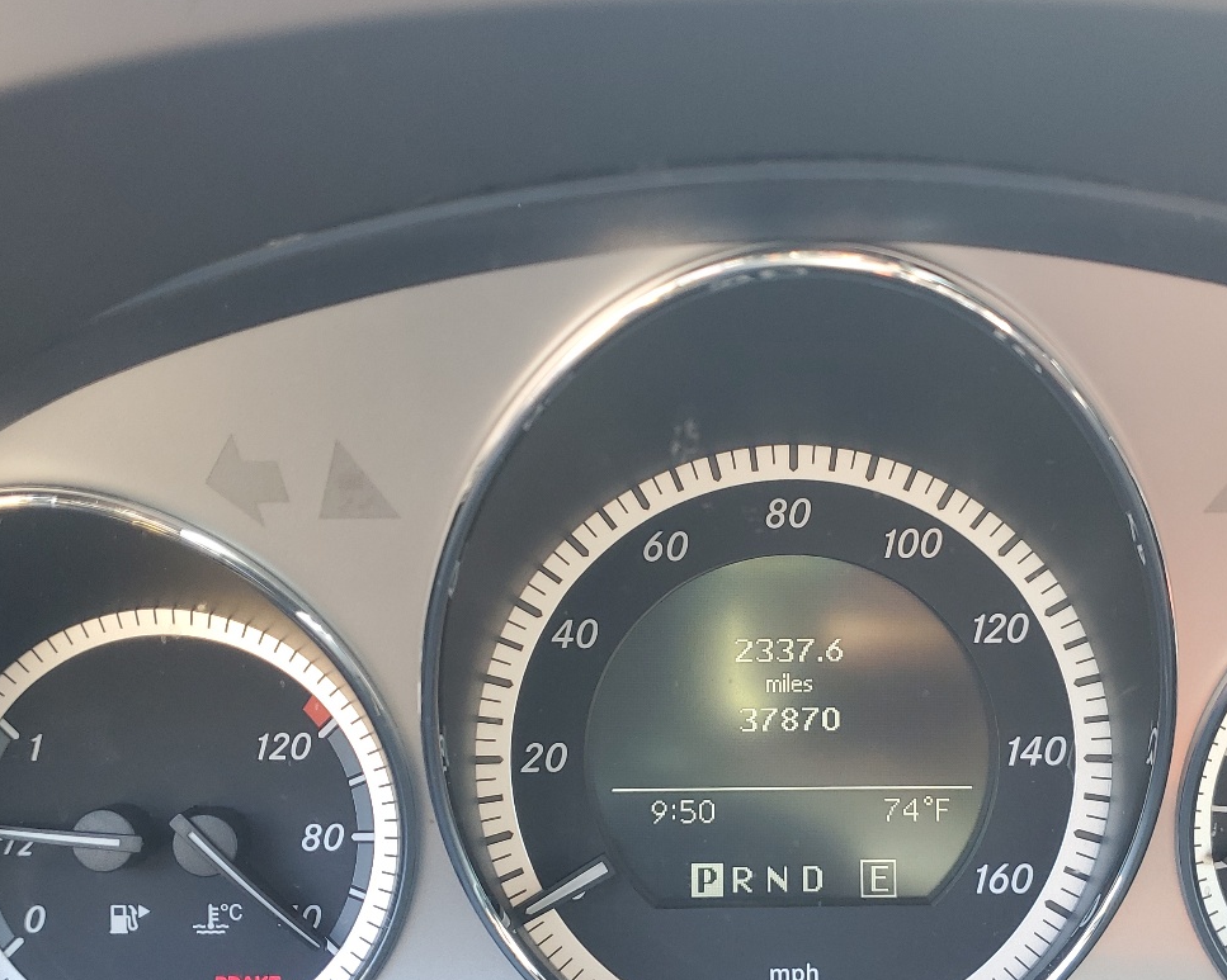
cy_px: 652
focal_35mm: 42
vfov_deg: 35.3
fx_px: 1525
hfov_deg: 43.6
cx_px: 745
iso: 50
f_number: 1.5
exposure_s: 1/60.2
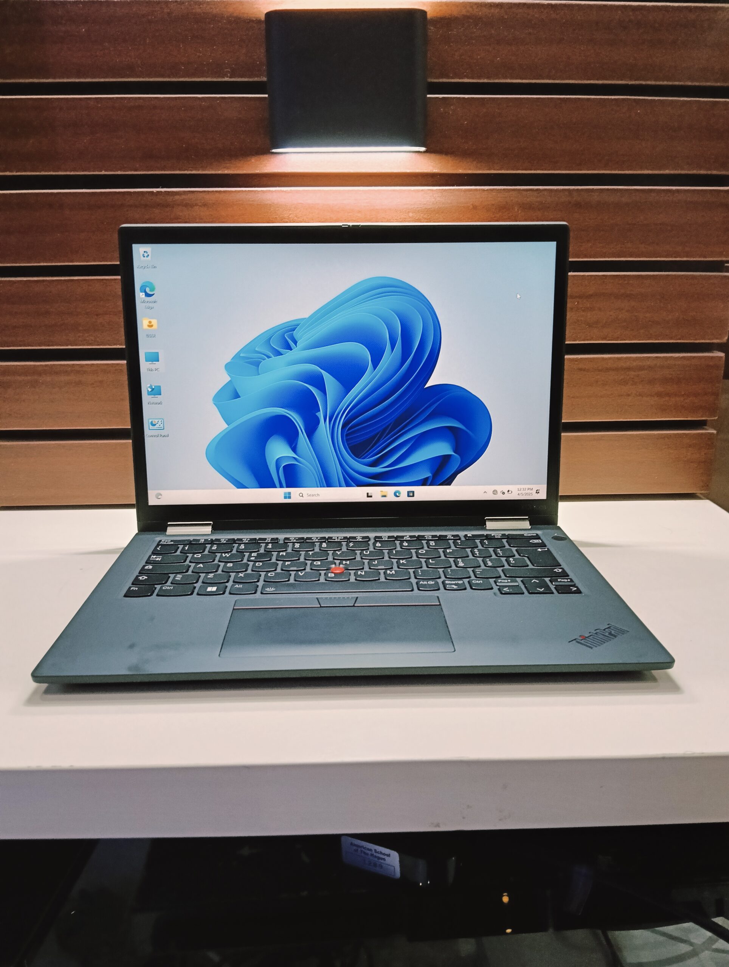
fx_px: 756
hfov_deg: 51.5
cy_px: 484
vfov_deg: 65.2
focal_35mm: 27
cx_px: 364
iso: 500
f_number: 1.8
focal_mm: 3.98
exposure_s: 1/33.3
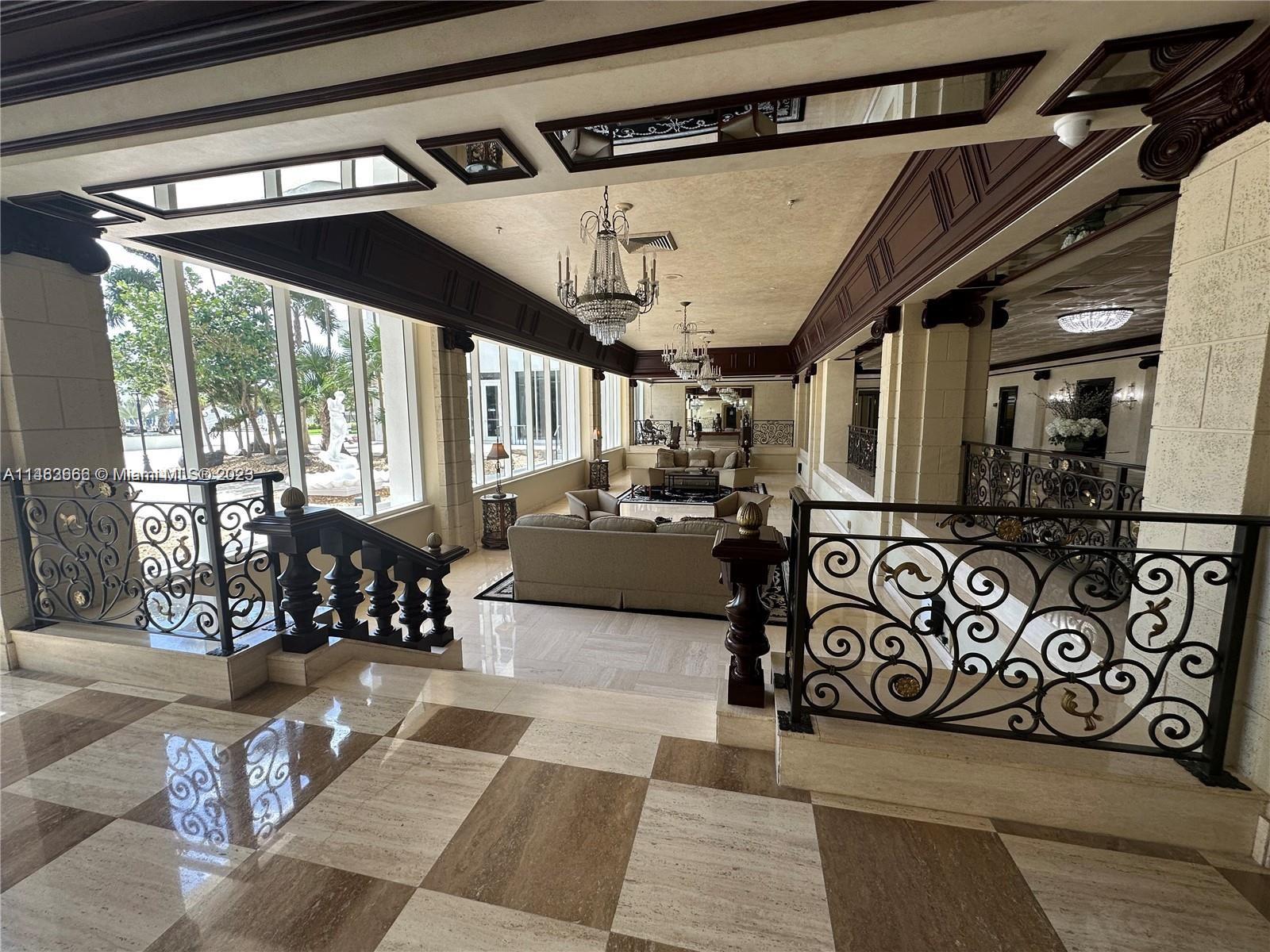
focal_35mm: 14
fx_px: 514
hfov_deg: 102.1
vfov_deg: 85.7
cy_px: 476
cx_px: 635
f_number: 2.2
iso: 40
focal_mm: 2.22
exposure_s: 1/105
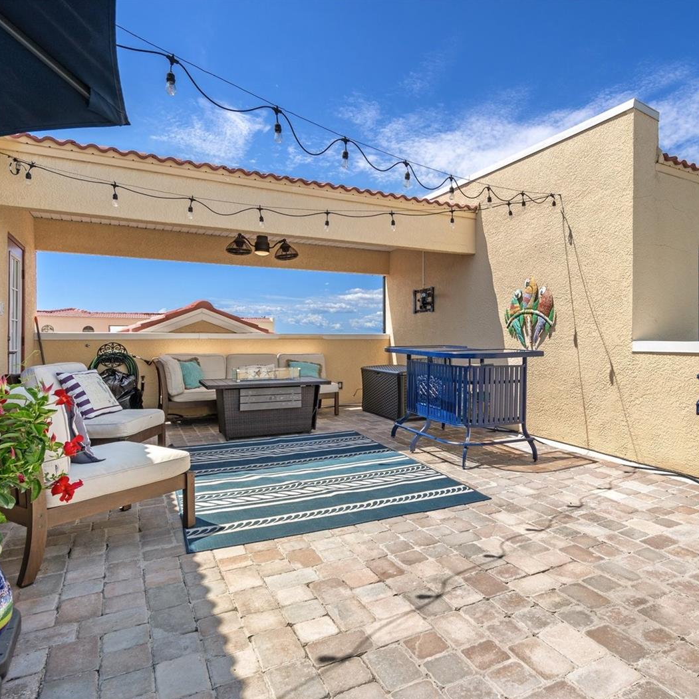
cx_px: 452
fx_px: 503
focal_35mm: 22
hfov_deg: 68.1
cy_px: 353
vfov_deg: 69.6
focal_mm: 17
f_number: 8
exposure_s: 1/200
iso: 320
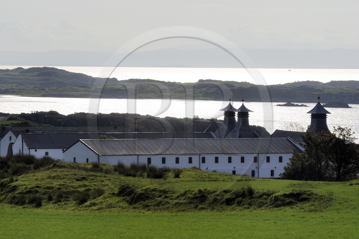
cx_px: 180
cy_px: 120
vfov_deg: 8.1
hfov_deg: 12.1
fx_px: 1695
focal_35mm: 170
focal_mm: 170
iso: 200
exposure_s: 1/200
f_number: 18
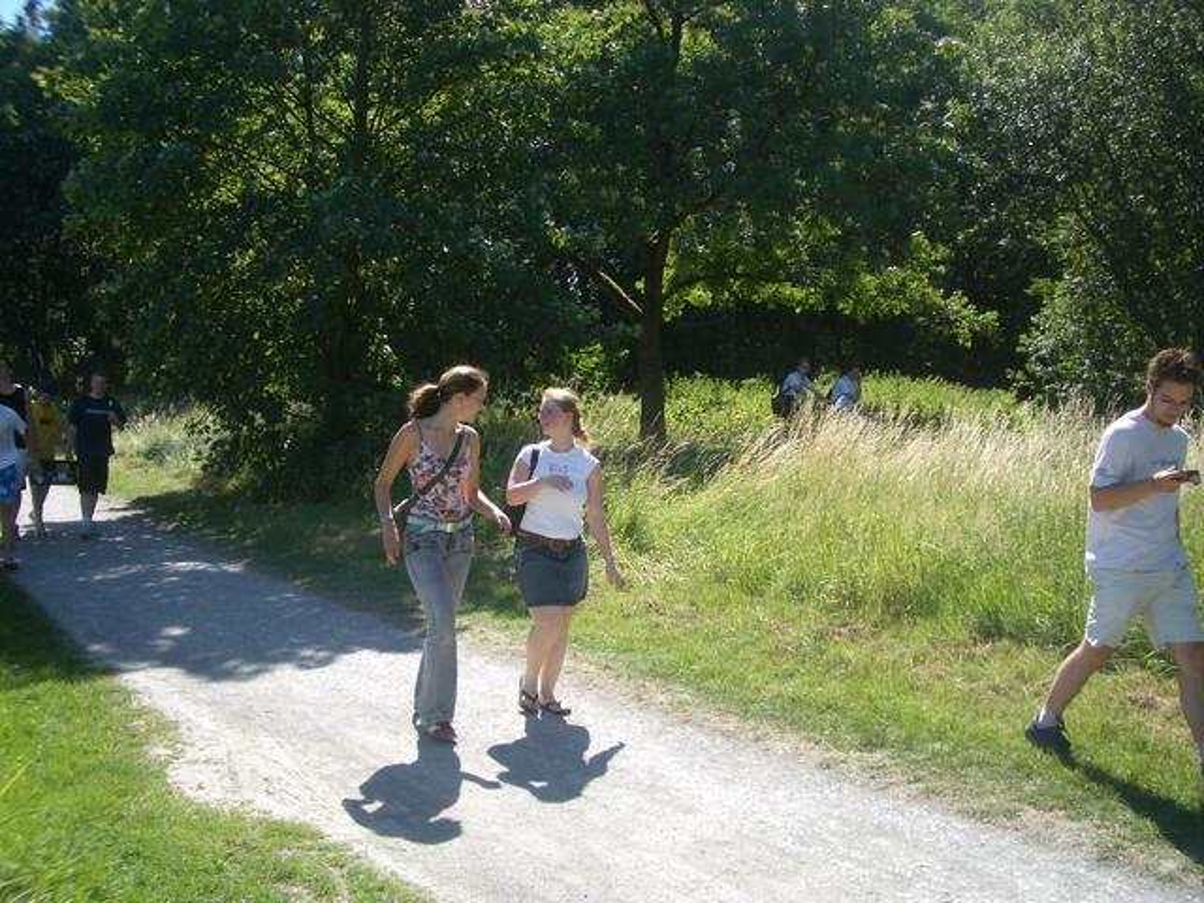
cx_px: 602
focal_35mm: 35
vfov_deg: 40.7
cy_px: 452
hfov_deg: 52.6
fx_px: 1217
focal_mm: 5.8
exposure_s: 1/250
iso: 50
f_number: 4.3
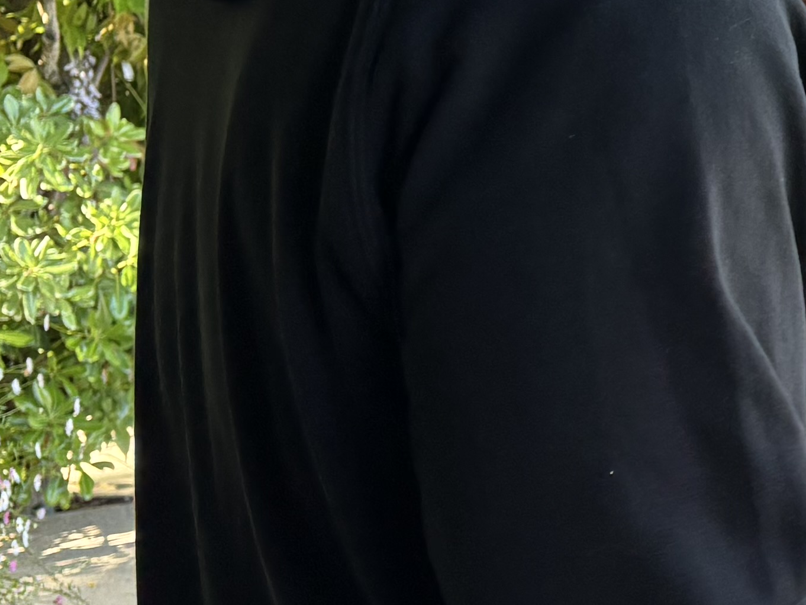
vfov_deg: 13.6
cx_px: 1203
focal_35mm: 109
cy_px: 310
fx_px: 2538
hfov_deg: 16.5
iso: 40
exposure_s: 1/121
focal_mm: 5.96
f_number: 1.6
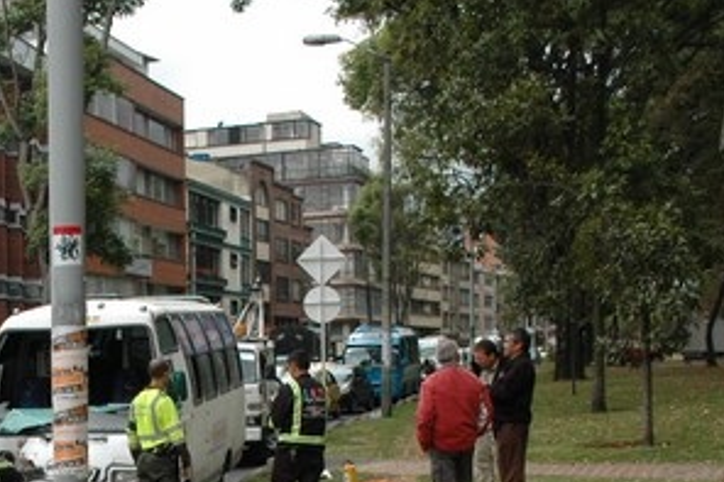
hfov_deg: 28.2
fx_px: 1387
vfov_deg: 18.9
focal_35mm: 69
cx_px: 73
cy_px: 543
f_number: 5.6
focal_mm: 20
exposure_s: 1/640
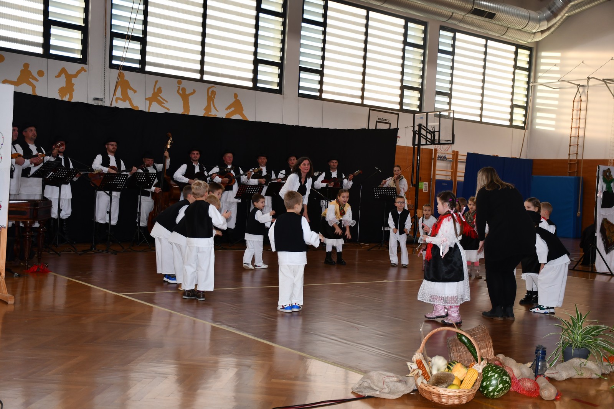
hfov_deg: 43.6
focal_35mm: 45
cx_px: 307
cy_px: 204
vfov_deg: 29.9
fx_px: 768
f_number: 4
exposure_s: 1/125
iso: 400
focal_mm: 30
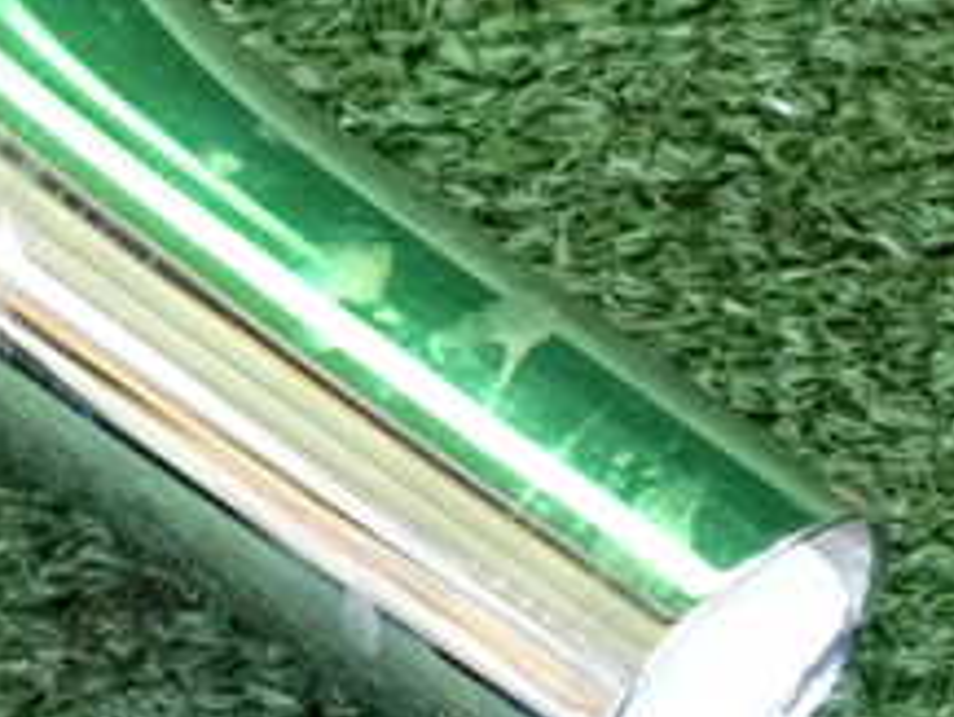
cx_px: -277
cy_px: 0
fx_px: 7611
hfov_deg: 7.1
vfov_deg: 5.4
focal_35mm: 276
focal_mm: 18
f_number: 4.9
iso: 2500
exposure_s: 1/125
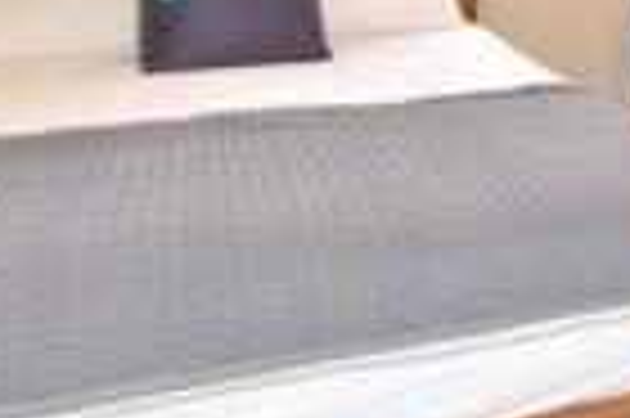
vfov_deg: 24.6
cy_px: -47
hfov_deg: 35.6
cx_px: 612
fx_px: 891
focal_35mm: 51
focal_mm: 10
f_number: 9
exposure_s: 1/1.3
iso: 100
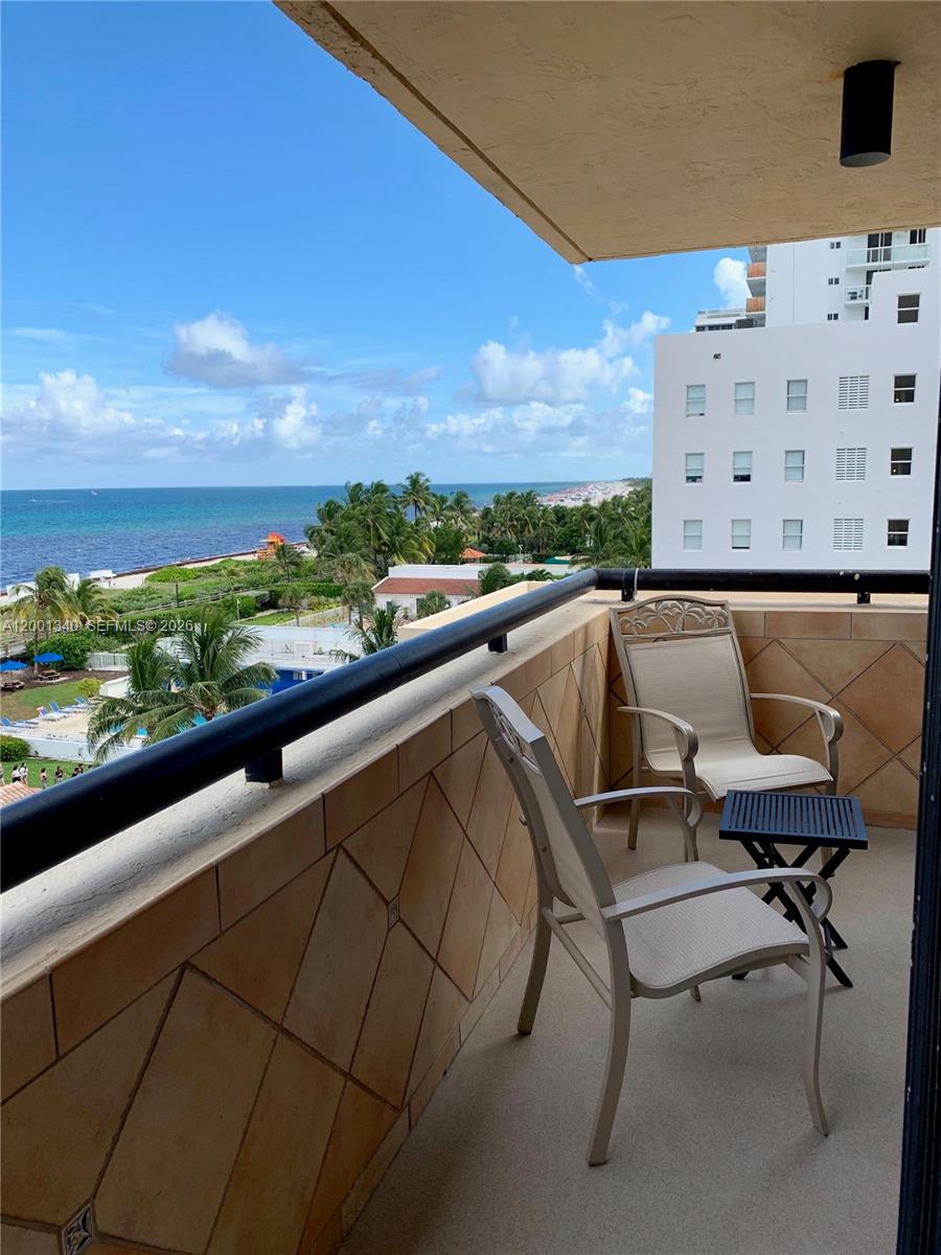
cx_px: 470
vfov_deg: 67.3
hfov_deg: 53.1
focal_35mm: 26
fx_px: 942
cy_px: 628
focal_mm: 4.25
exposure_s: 1/1136
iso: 25
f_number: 1.8
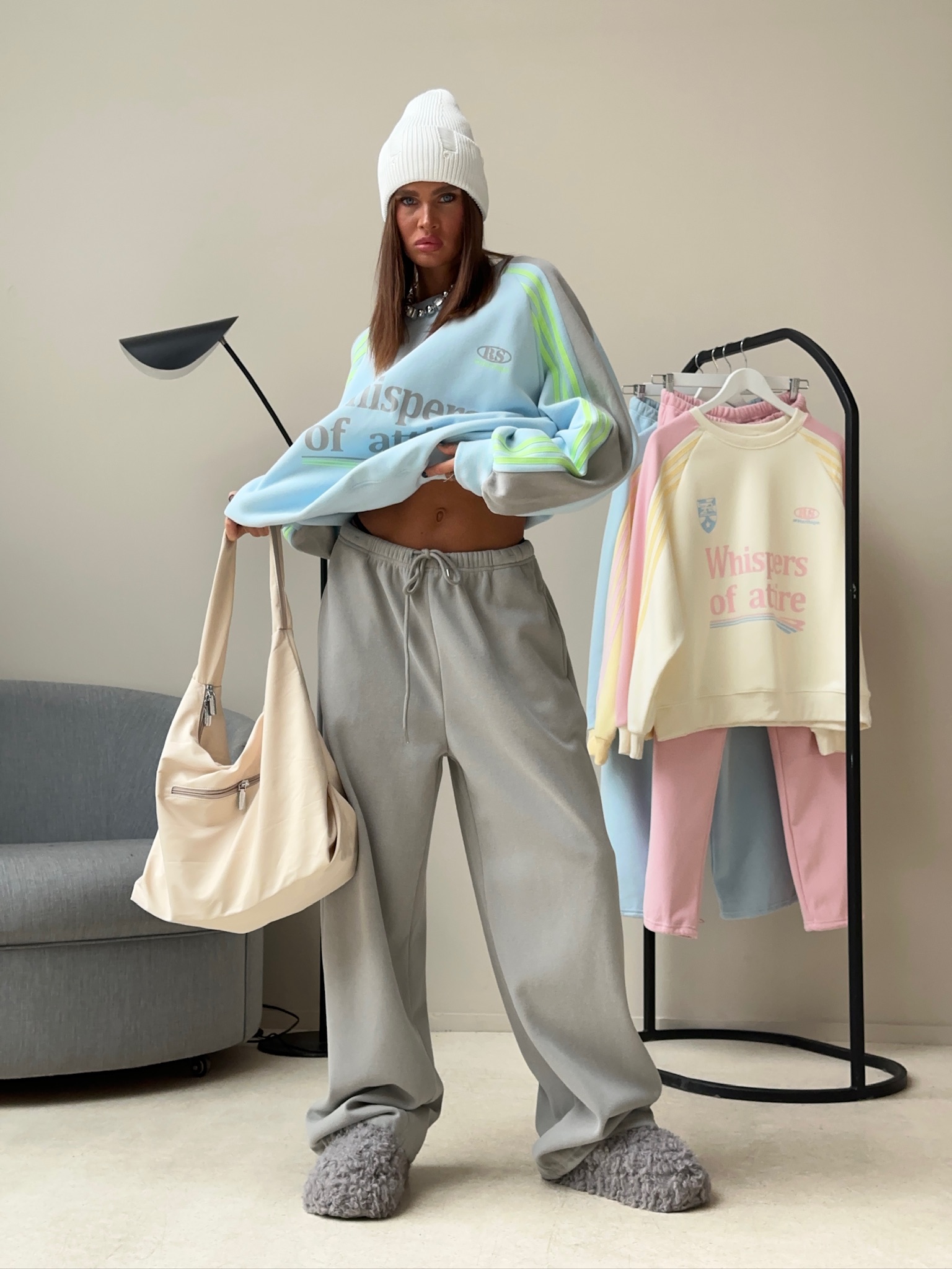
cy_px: 634
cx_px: 476
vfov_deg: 39.7
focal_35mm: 48
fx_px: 1760
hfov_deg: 30.3
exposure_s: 1/121
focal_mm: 6.86
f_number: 1.78
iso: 80
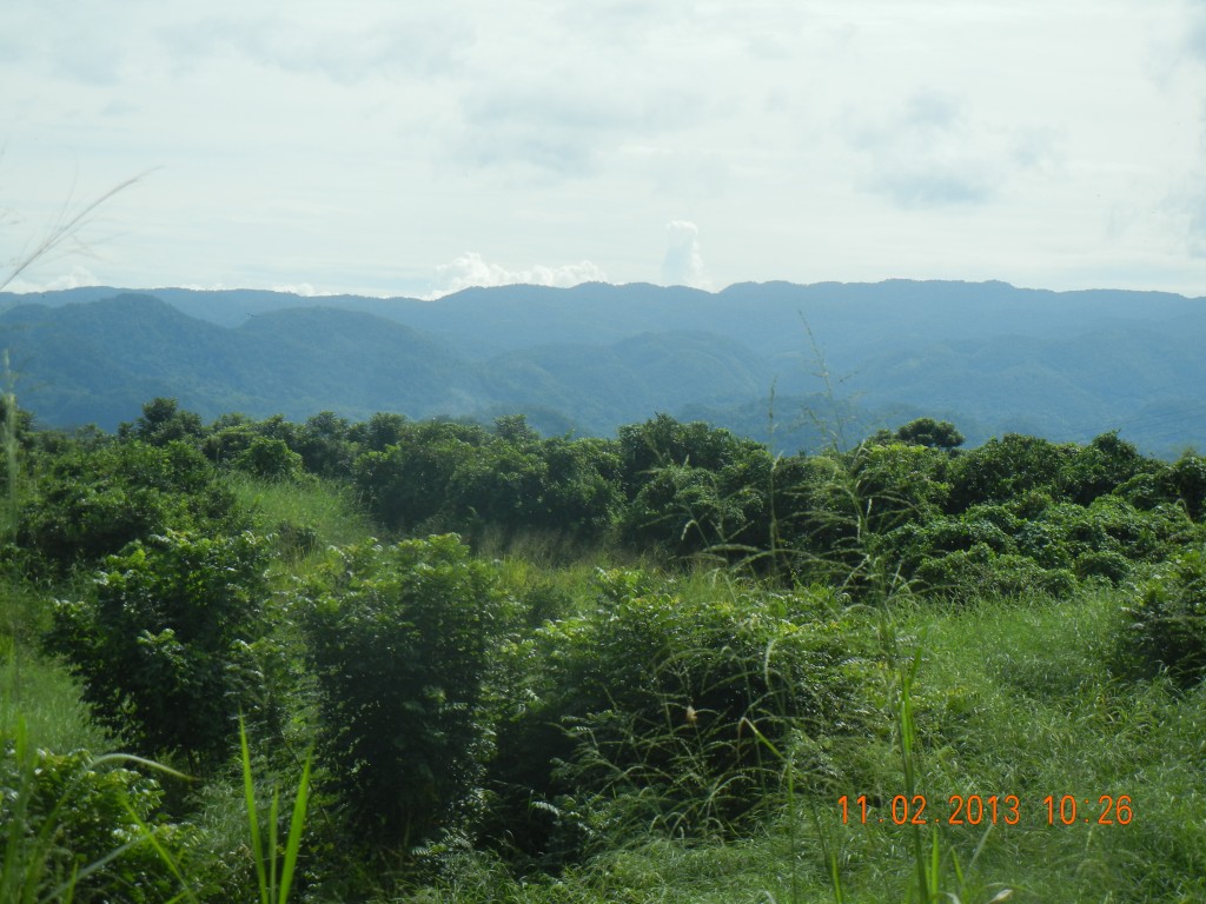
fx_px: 4041
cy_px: 452
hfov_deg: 17.0
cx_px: 603
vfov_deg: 12.8
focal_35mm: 116
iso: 160
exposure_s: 1/283
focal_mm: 20.9
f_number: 9.2
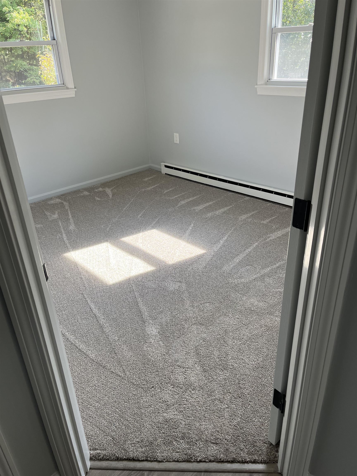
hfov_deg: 53.1
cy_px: 238
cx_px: 178
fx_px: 358
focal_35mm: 26
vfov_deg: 67.3
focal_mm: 5.1
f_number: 1.6
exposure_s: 1/154
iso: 64
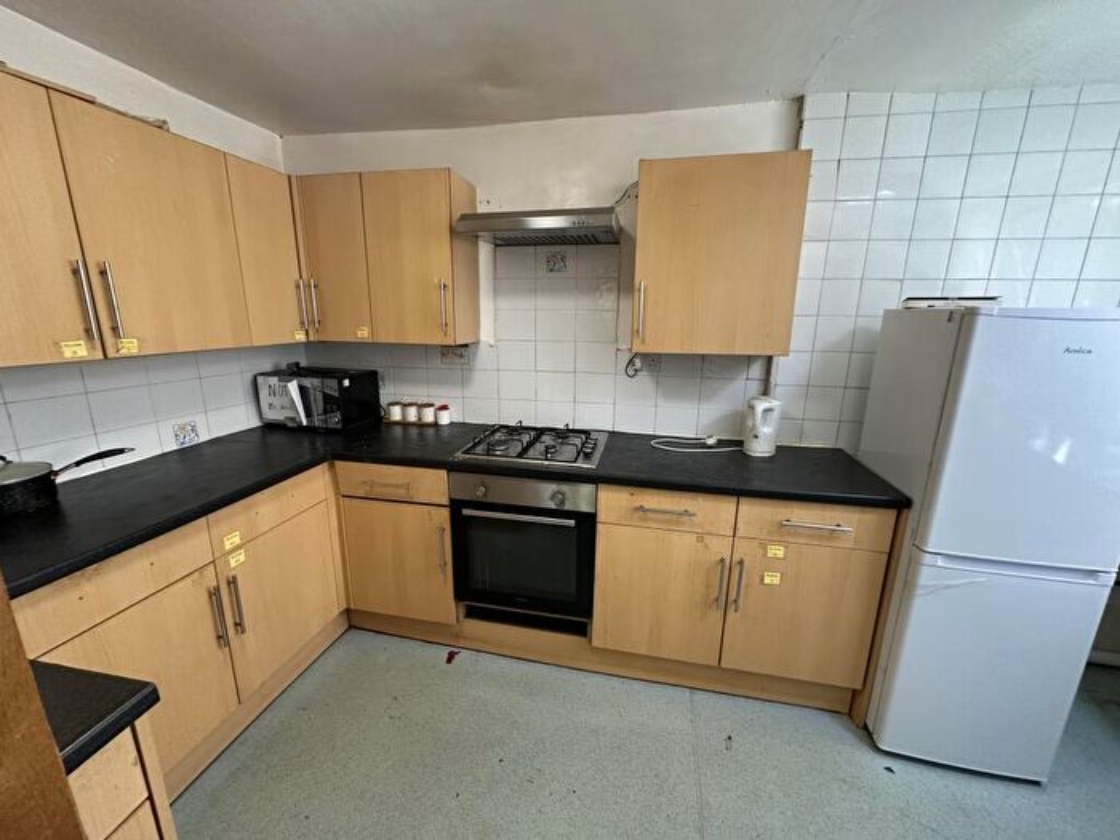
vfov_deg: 85.7
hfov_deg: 102.1
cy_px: 420
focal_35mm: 14
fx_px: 453
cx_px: 560
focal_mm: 2.22
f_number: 2.2
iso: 250
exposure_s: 1/50
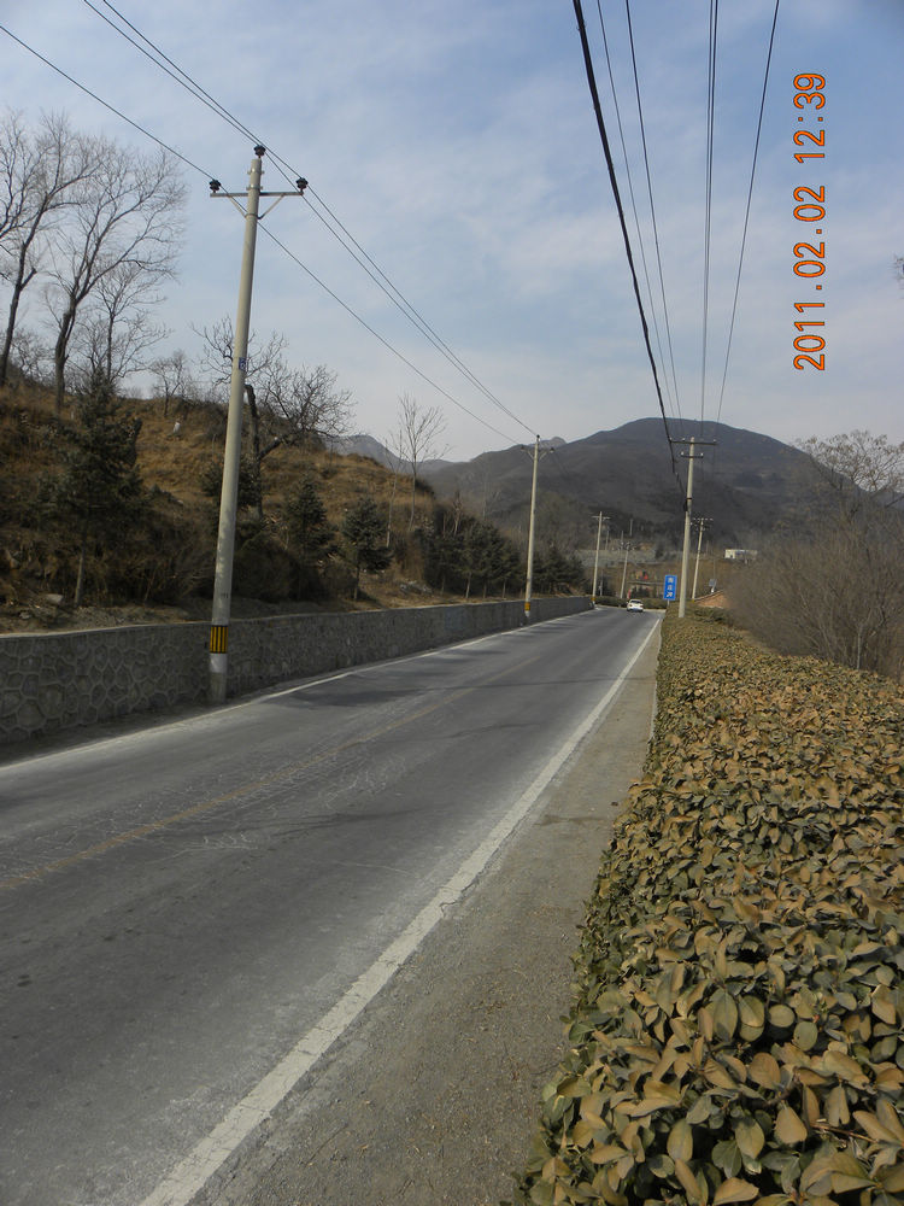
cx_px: 452
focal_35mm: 26
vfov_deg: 67.3
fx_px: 905
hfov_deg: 53.1
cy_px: 603
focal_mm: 4.6
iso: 64
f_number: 5.6
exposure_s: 1/320
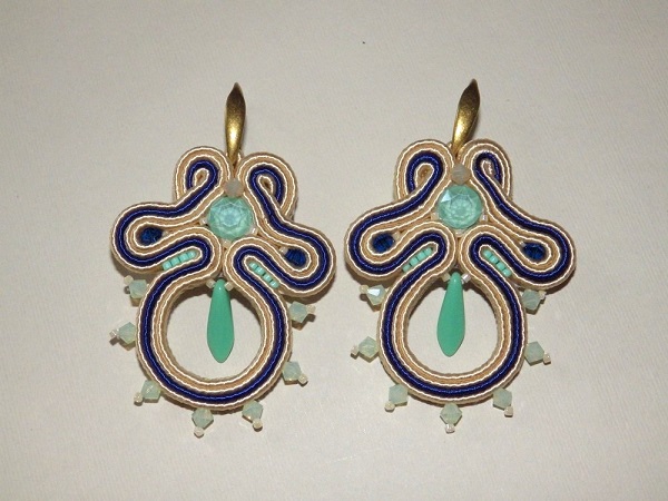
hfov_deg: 32.7
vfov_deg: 24.8
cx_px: 334
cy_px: 250
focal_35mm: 59
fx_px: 1139
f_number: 12.6
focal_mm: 10.7
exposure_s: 1/60
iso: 500
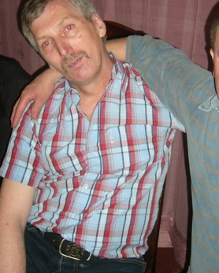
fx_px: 478
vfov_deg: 31.8
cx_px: 159
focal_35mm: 59
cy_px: 105
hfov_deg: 25.6
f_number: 2.8
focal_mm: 5.8
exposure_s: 1/60
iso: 100
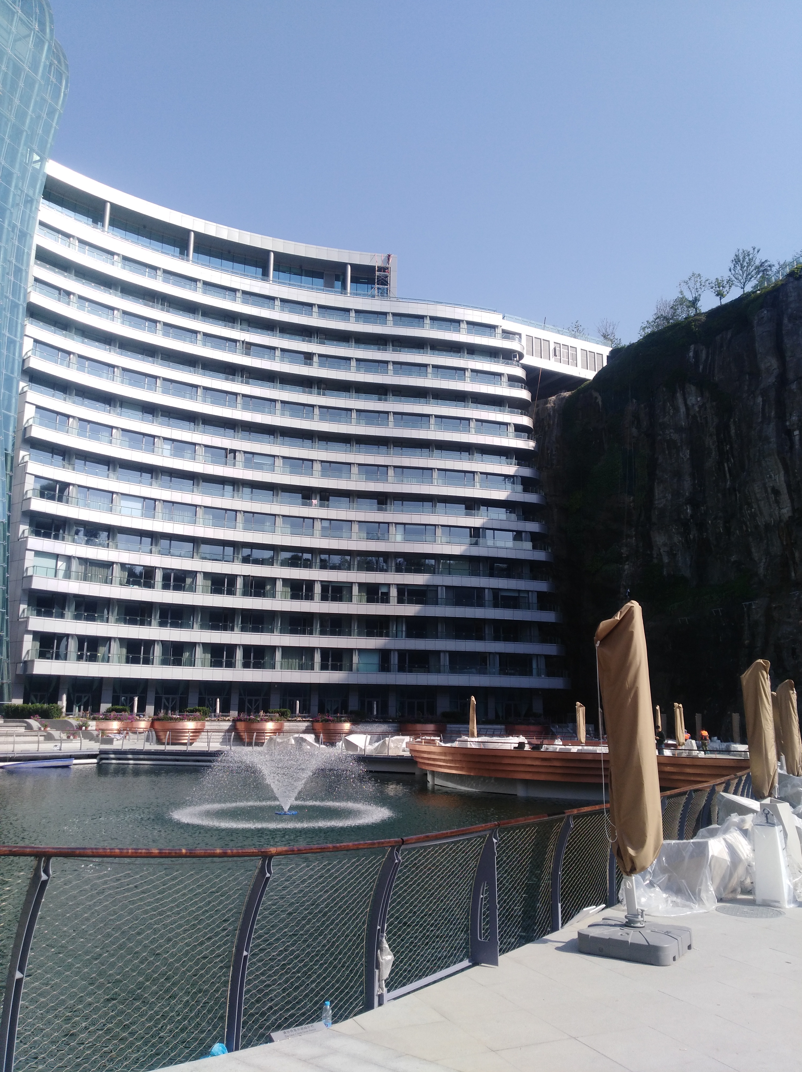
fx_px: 805
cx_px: 401
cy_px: 536
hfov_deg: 53.0
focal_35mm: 26
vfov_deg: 67.4
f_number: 2.2
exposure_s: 1/930
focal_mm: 3.83
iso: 100
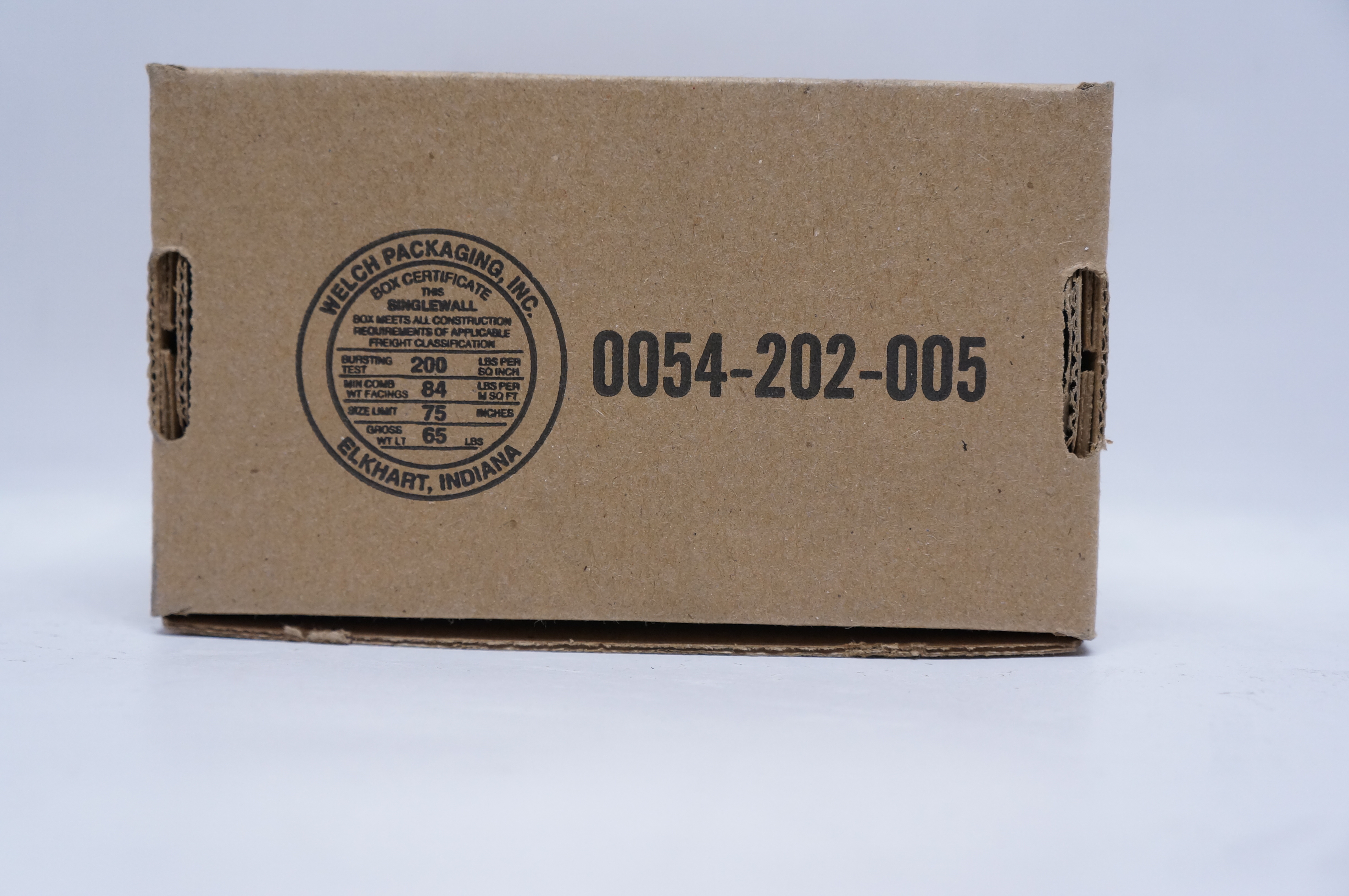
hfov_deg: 48.0
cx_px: 674
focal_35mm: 40
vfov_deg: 32.9
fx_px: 1516
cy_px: 448
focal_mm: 27
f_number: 4.5
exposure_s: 1/125
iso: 800
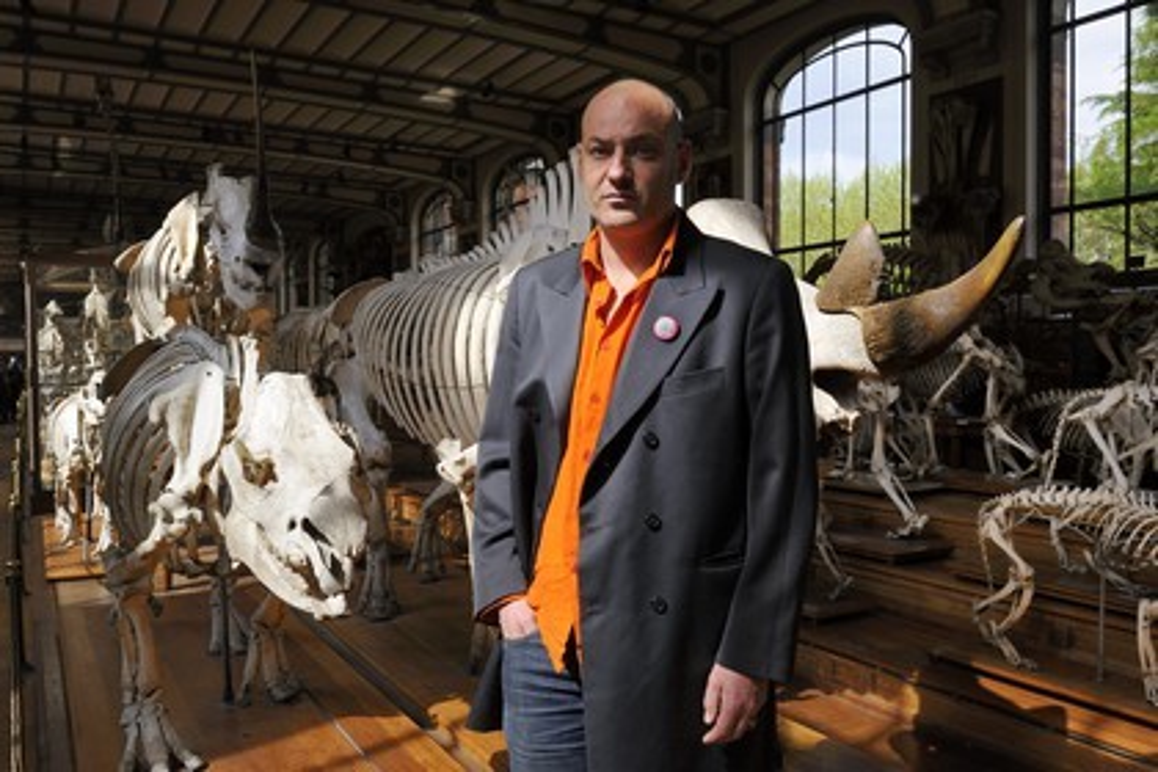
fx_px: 933
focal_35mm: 29
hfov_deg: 63.7
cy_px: 386
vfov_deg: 45.0
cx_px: 579
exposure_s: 1/125
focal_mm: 29
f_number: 10
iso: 200
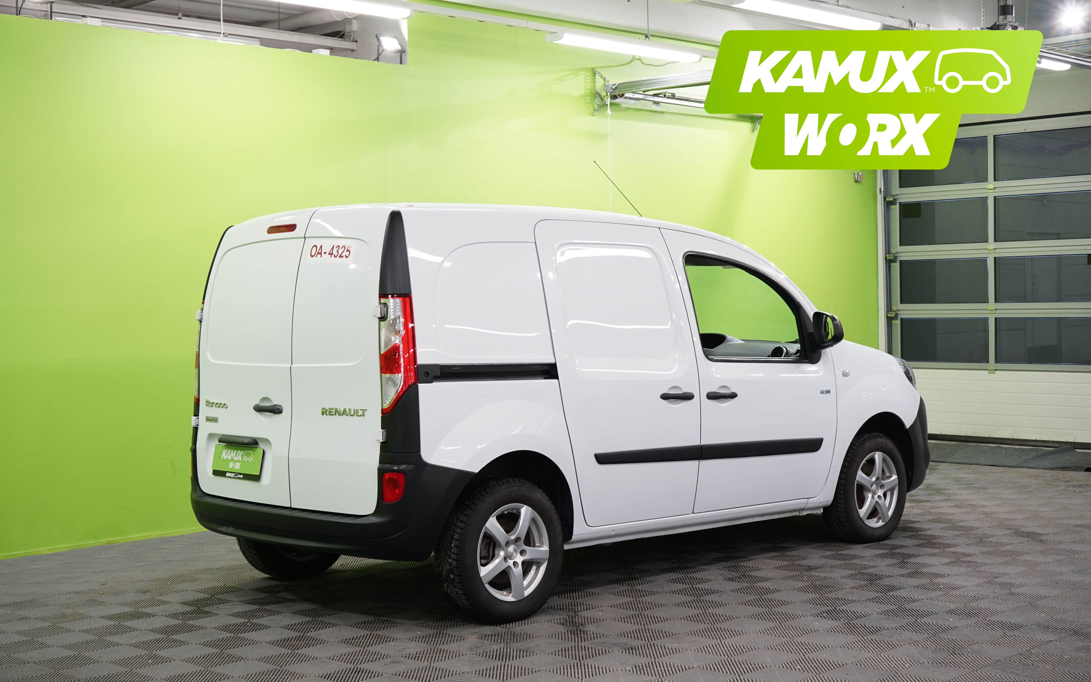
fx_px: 1427
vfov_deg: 26.9
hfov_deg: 41.8
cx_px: 546
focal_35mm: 48
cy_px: 355
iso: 640
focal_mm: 47
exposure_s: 1/25
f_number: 9
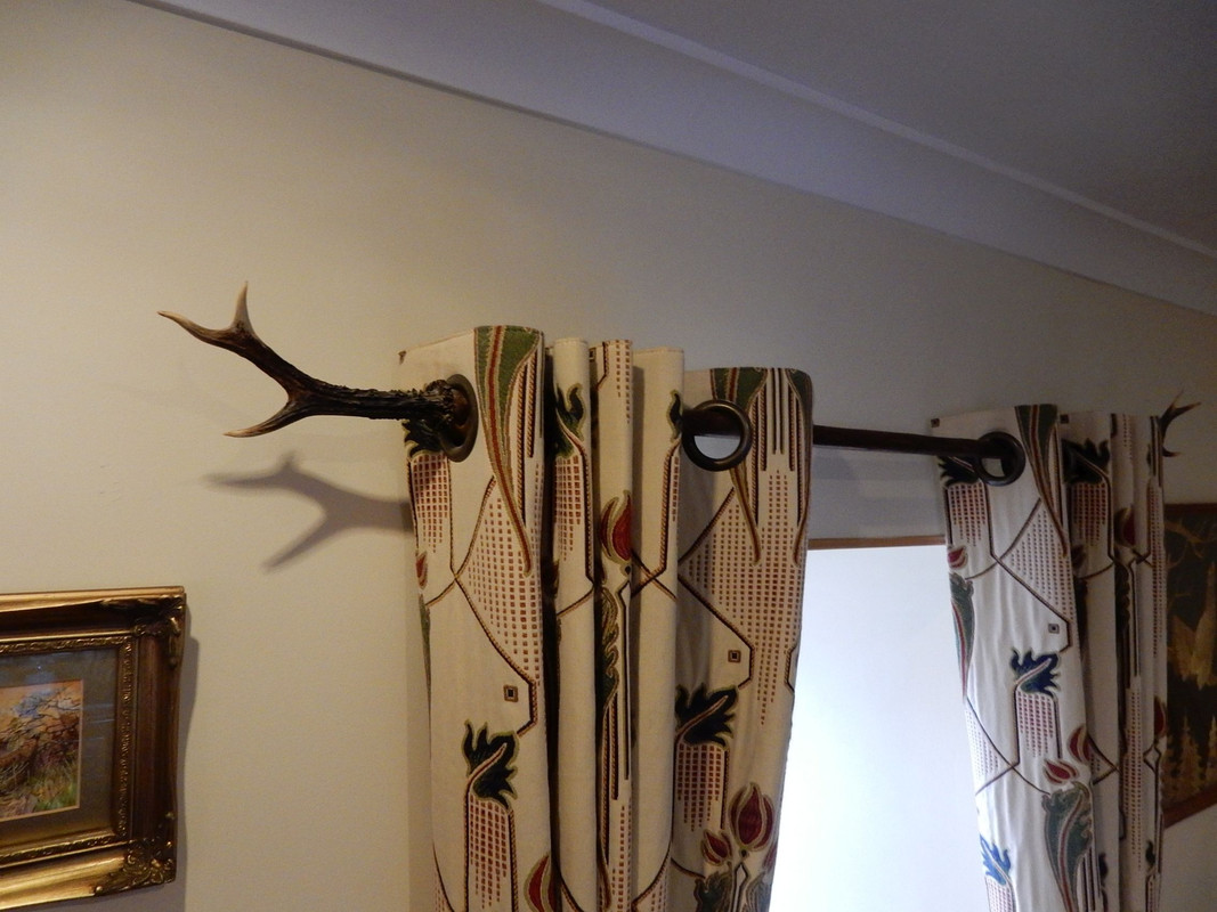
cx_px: 608
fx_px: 879
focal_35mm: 25
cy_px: 456
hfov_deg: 69.4
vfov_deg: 54.9
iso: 560
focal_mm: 4.5
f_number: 3.7
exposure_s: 1/8
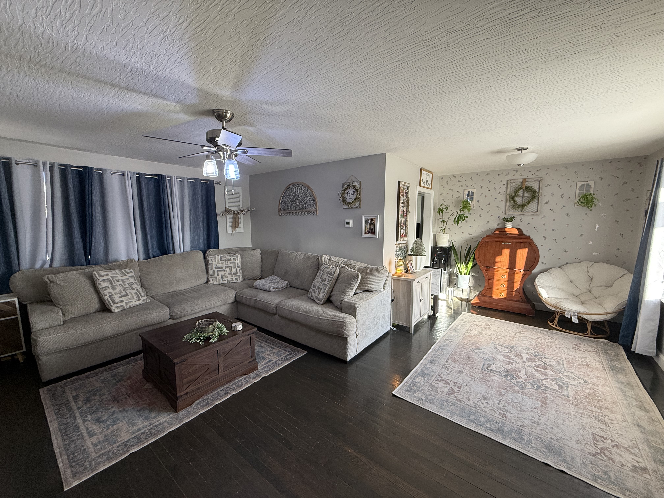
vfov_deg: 85.7
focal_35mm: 14
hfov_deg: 102.1
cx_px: 332
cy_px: 249
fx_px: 269
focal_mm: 2.22
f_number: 2.2
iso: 125
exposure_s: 1/99
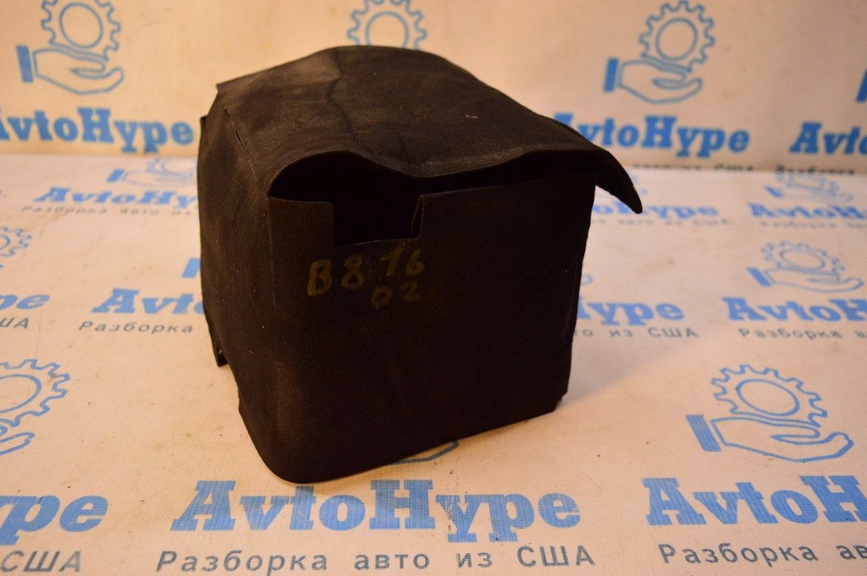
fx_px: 722
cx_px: 434
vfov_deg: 43.5
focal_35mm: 30
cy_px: 288
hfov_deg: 62.0
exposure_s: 1/500
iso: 1600
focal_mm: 20
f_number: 4
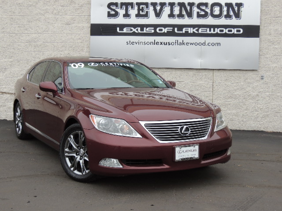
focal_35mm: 50
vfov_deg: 29.1
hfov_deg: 38.2
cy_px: 106
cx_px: 141
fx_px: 407
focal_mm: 8.9
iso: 100
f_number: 3.6
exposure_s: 1/250
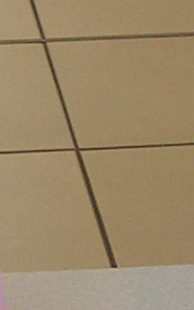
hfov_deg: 5.6
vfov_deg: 8.9
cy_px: 251
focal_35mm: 236
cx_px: 69
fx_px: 1996
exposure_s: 1/40
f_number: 3.2
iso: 100
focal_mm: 6
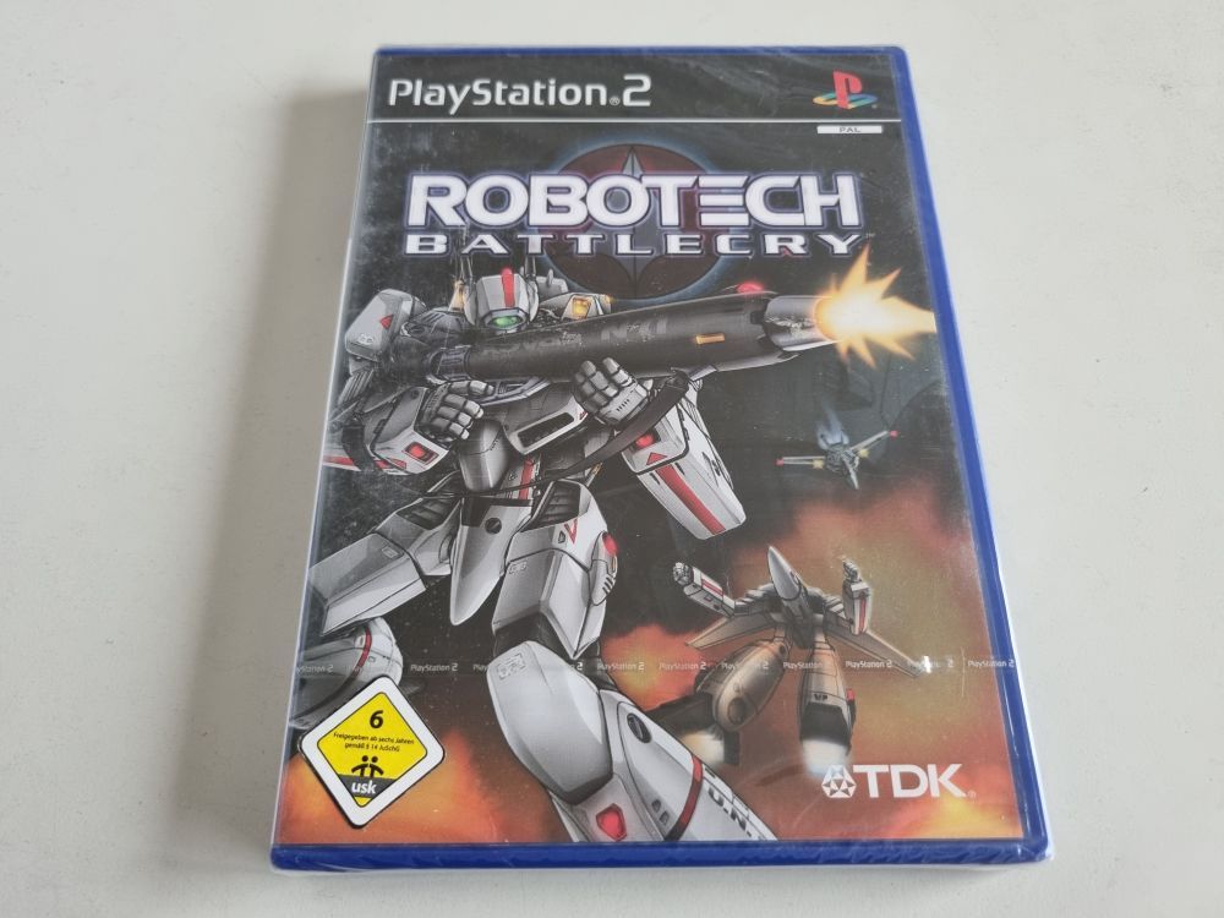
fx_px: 919
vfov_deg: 53.1
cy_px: 459
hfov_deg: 67.3
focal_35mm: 26
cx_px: 612
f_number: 1.8
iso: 200
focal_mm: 5.4
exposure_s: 1/100
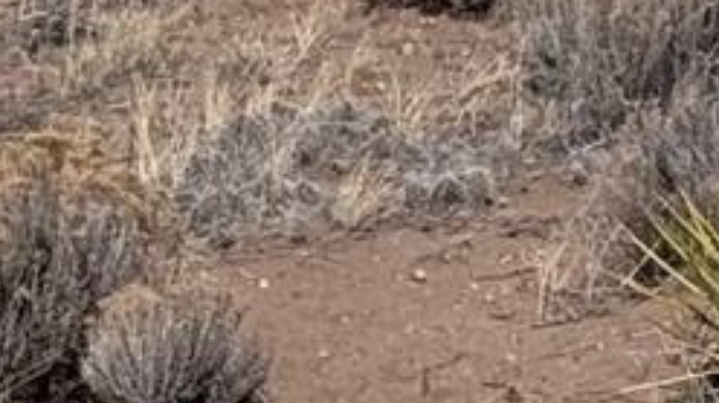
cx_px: 2212
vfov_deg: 3.5
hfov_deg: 5.9
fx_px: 6438
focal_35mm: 338
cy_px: -502
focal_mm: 6.76
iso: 64
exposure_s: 1/10526
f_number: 1.78
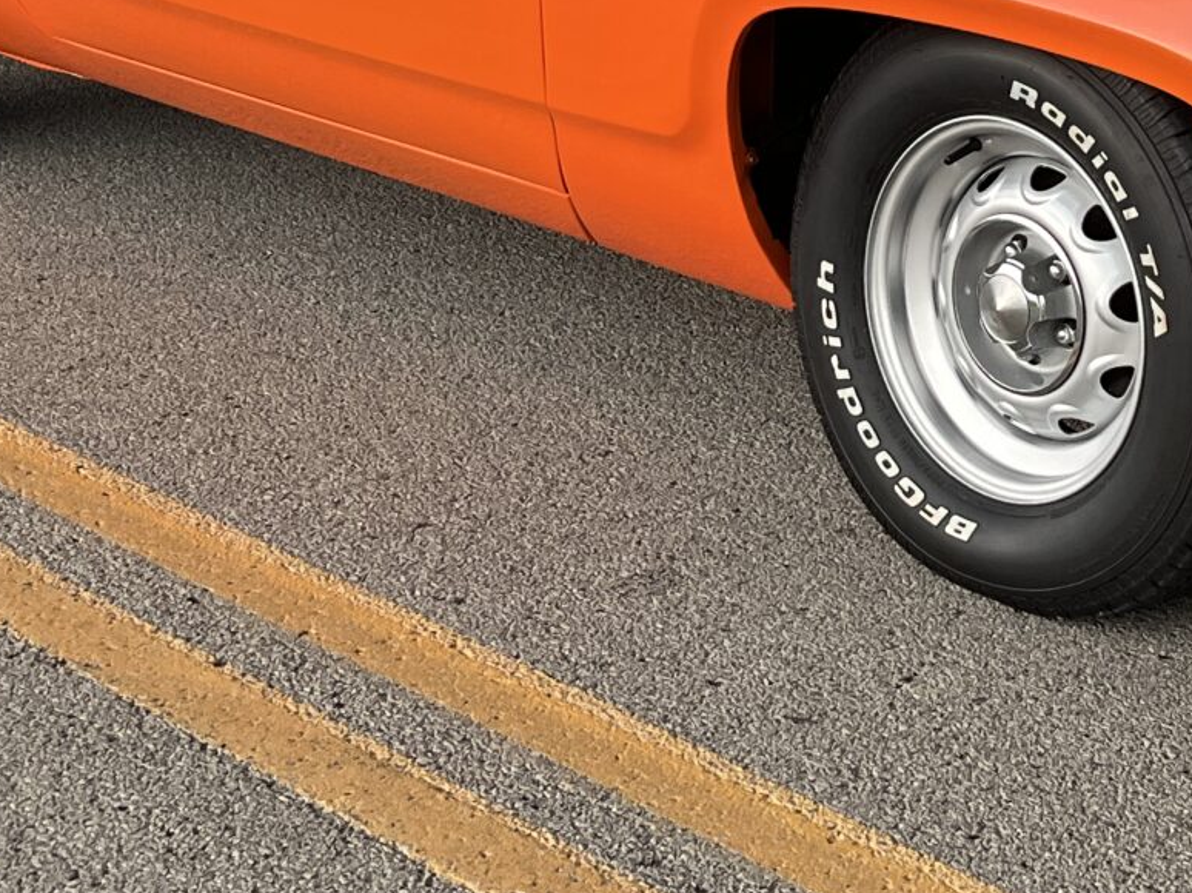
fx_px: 2960
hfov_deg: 22.3
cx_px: 1038
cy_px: -35
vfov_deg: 16.7
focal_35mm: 86
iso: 125
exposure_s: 1/85
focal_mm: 5.1
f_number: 1.6
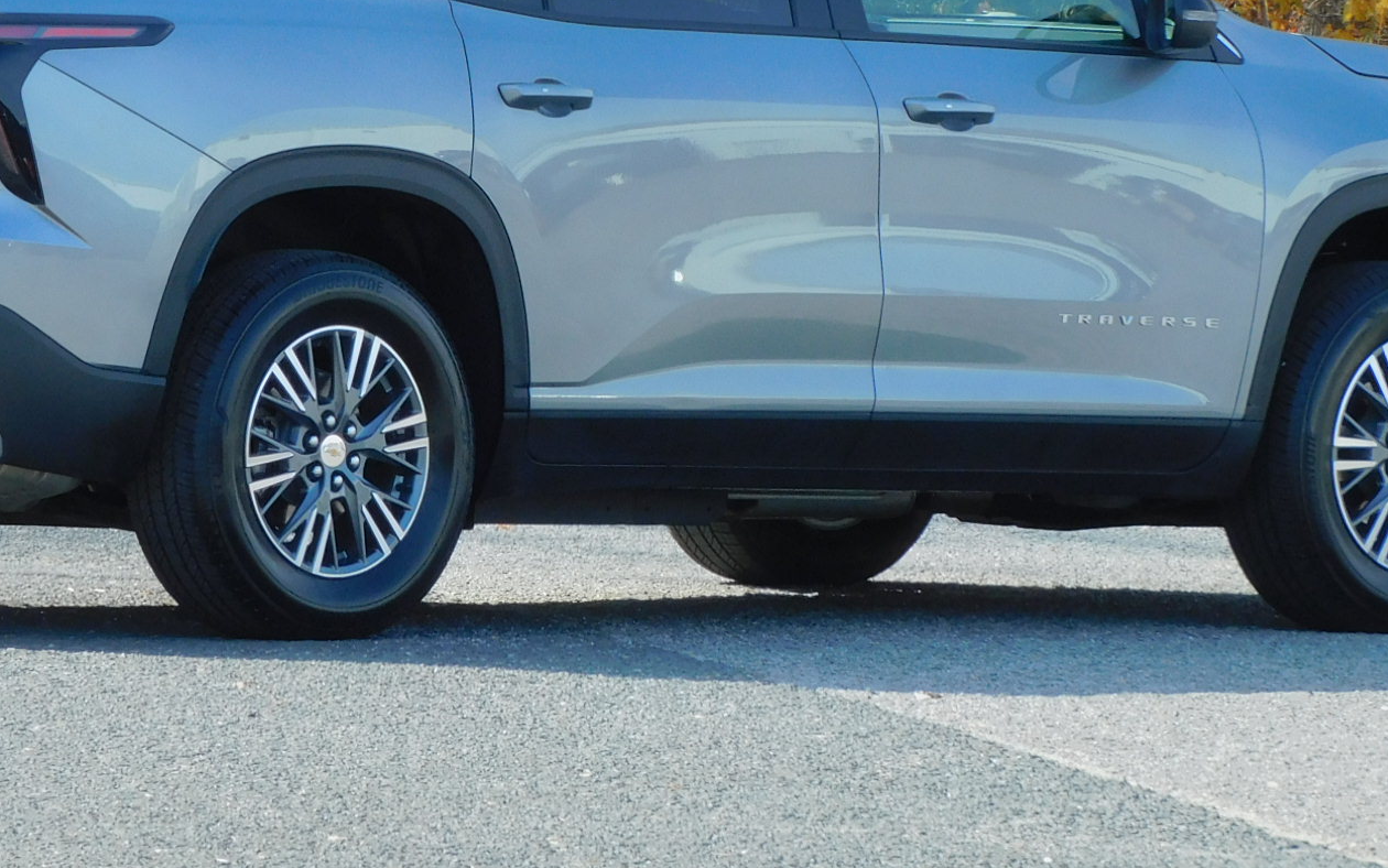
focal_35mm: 516
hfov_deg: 4.1
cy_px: 160
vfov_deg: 2.5
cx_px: 475
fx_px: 19522
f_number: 5.5
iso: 125
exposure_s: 1/200
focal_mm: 48.4
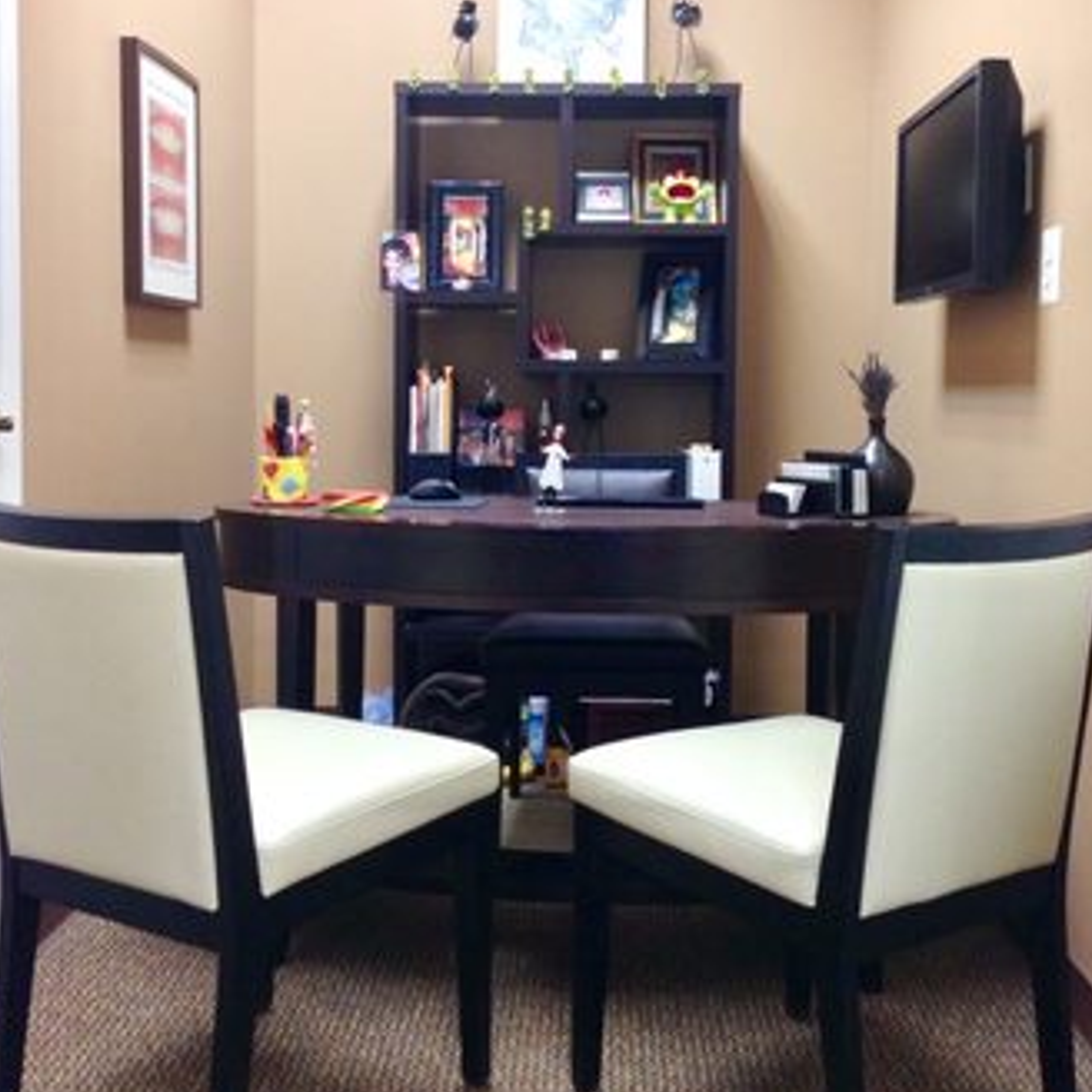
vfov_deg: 41.7
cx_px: 544
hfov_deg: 41.9
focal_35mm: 40
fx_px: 1428
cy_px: 449
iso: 125
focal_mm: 4.12
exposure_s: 1/20
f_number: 2.4
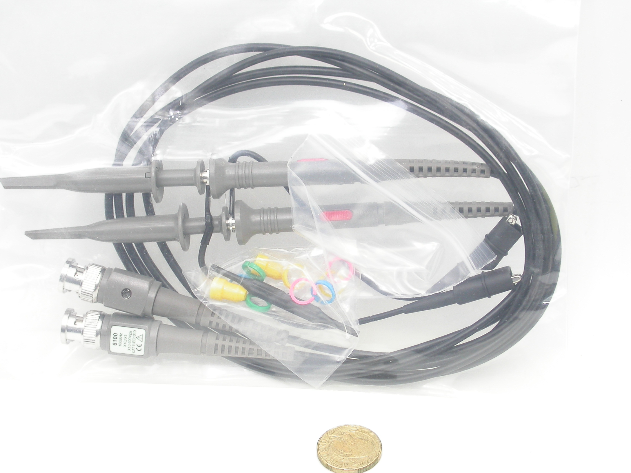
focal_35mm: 86
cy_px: 236
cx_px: 316
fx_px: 1568
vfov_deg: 17.2
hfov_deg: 22.8
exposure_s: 1/54.6
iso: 100
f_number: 3.6
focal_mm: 17.8
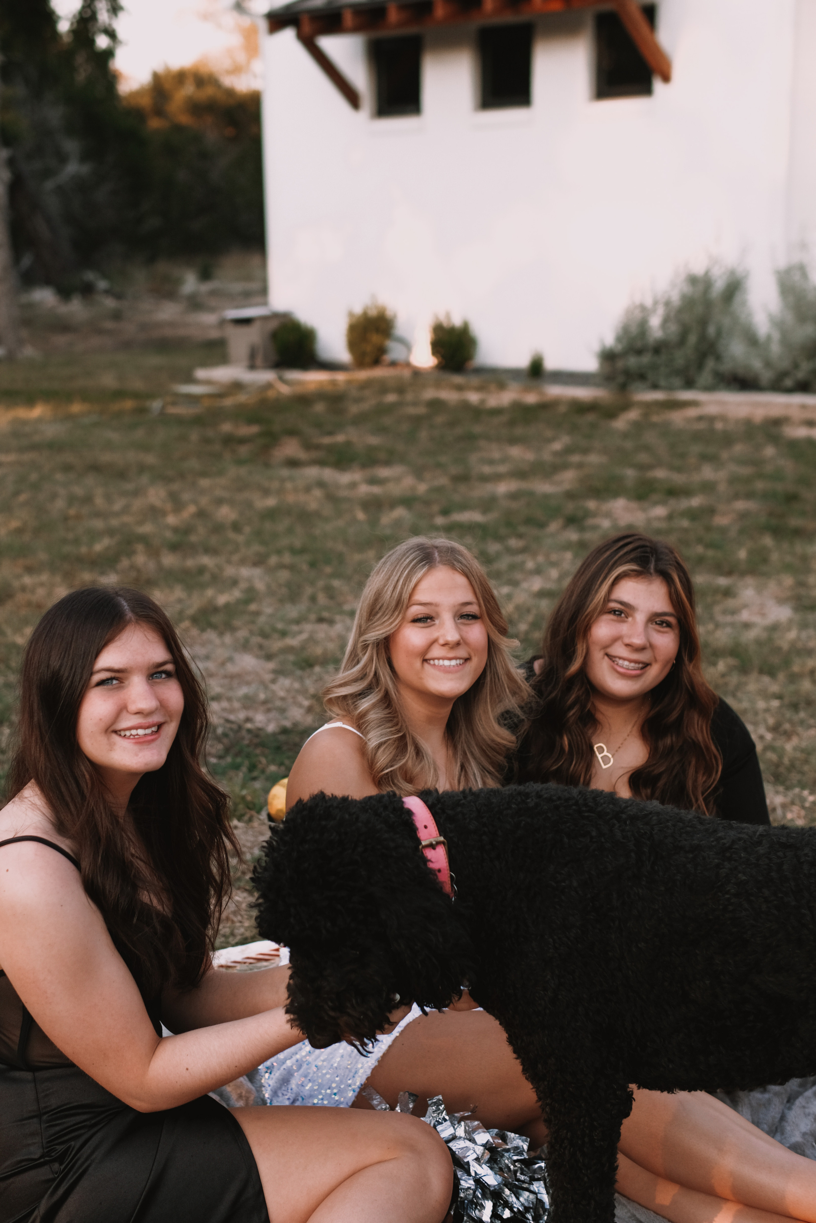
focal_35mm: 45
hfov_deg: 29.9
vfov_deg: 43.6
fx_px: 1530
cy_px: 612
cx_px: 408
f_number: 2
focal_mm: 30
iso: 250
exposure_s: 1/1000
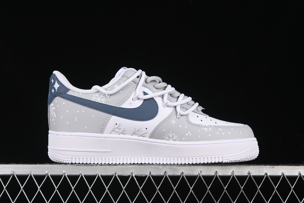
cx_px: 152
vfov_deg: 18.2
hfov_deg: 27.0
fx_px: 633
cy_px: 102
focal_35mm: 75
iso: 160
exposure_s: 1/80
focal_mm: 50
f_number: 8
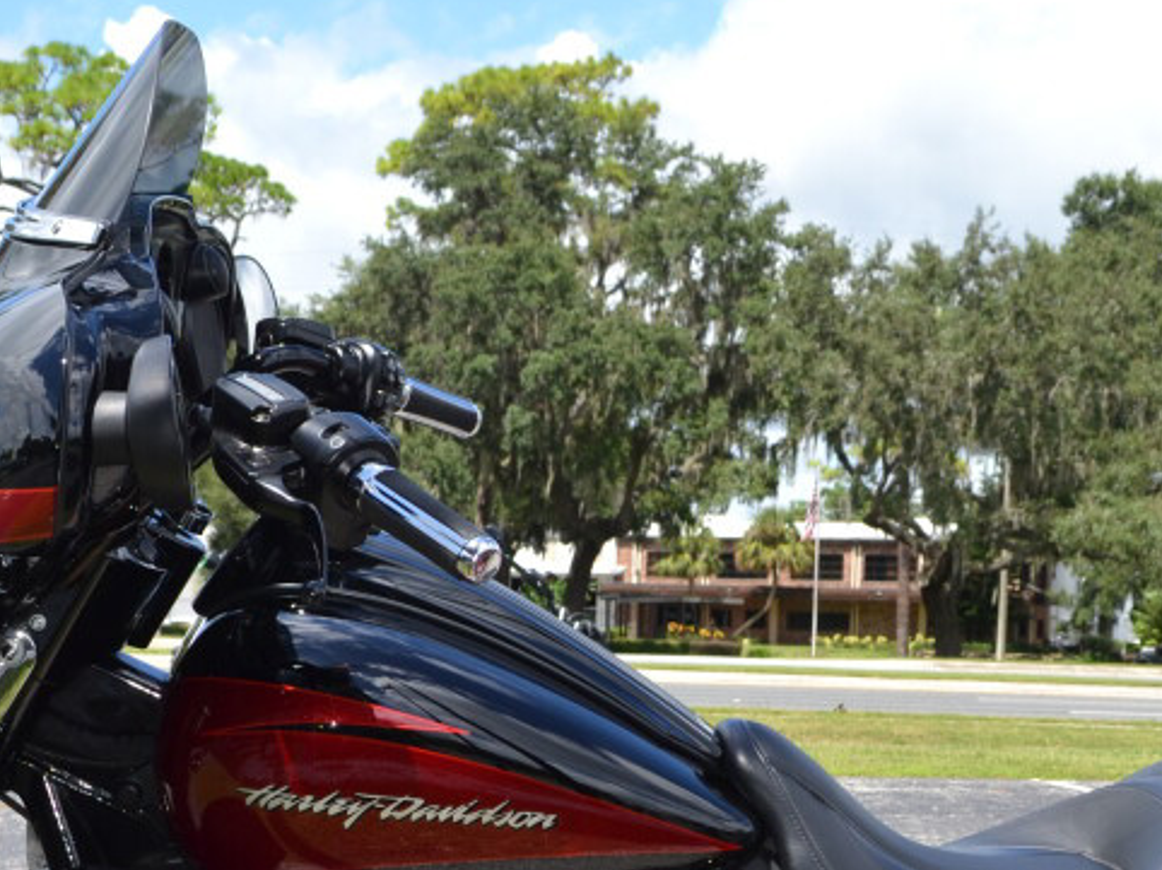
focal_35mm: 79
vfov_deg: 18.1
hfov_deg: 24.7
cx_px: 651
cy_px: 889
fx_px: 2651
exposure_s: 1/200
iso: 100
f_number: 7.1
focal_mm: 22
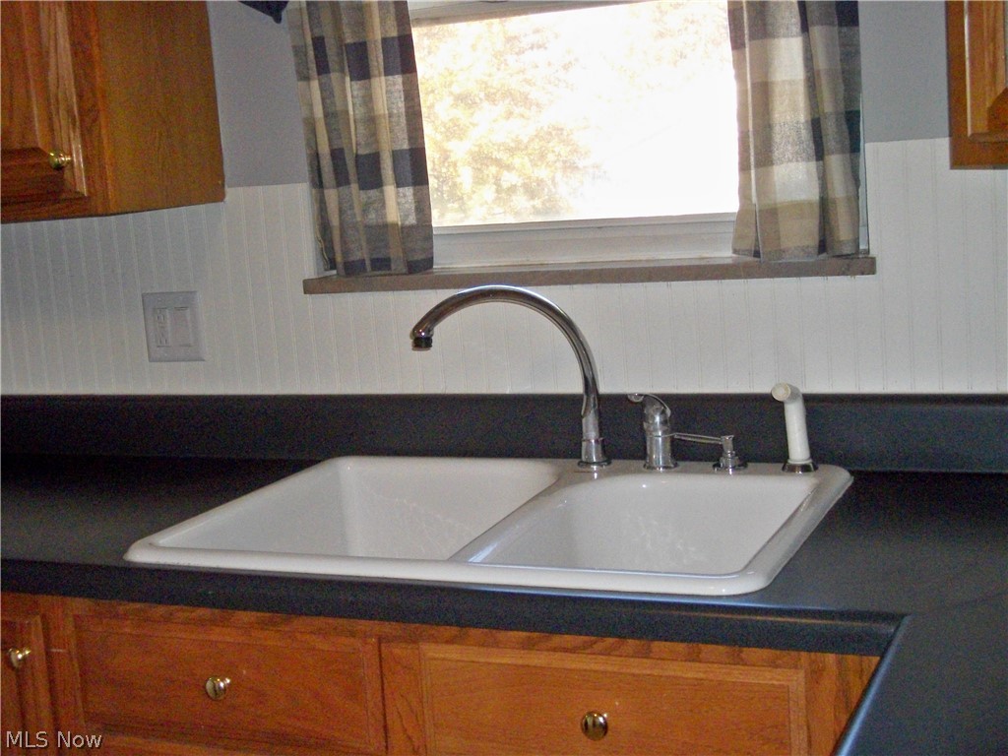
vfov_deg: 29.1
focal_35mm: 50
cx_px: 504
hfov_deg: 38.2
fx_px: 1456
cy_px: 378
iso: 400
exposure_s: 1/160
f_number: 3.6
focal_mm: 8.8
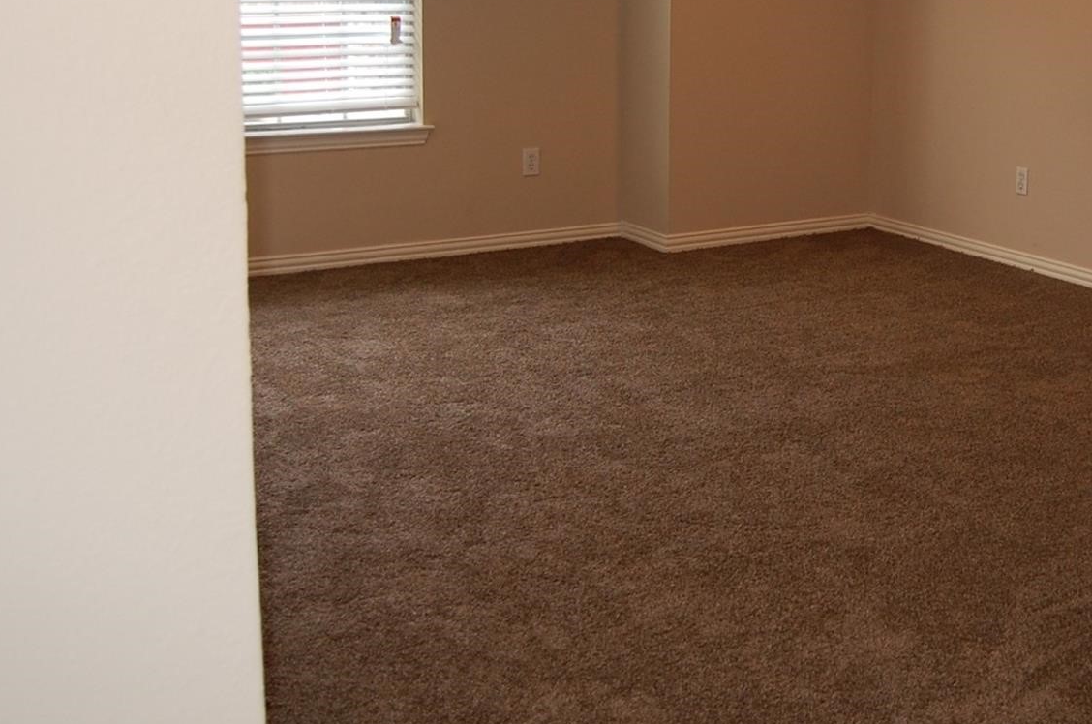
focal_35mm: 49
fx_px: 1484
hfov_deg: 39.1
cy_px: 162
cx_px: 845
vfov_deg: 27.0
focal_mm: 18
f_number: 3.5
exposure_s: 1/60
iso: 400
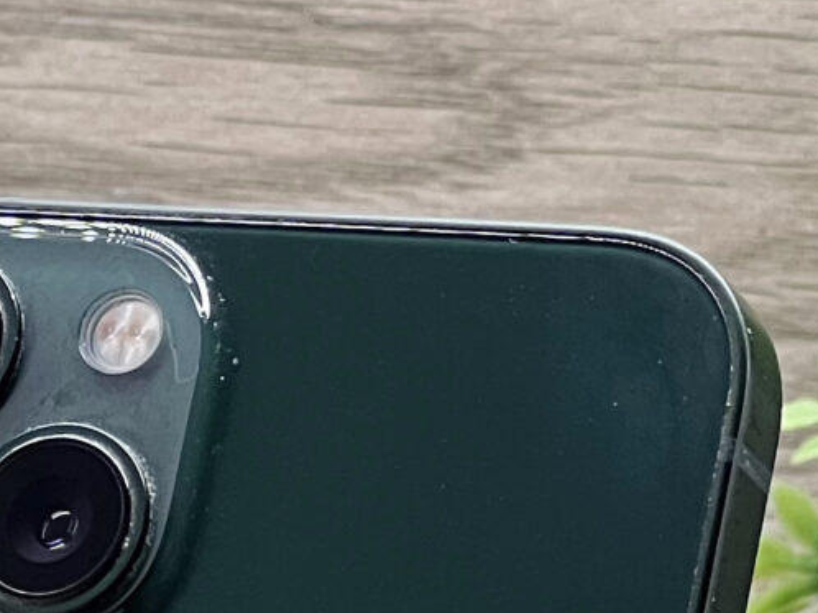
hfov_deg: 5.0
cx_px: -105
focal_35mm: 396
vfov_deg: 3.7
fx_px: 9353
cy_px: 1086
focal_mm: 9
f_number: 2.8
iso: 100
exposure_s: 1/100
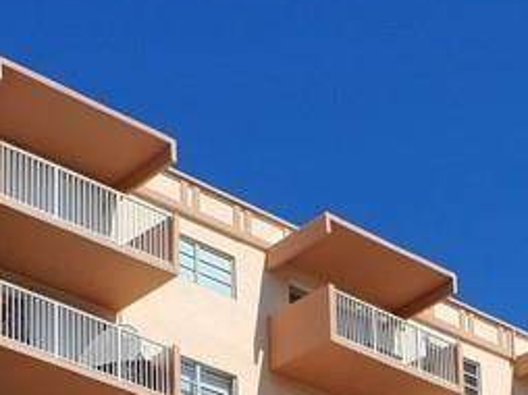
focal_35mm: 105
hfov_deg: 18.7
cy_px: 669
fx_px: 1600
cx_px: 331
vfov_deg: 13.0
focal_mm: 4.3
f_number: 2.4
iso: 50
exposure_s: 1/2193
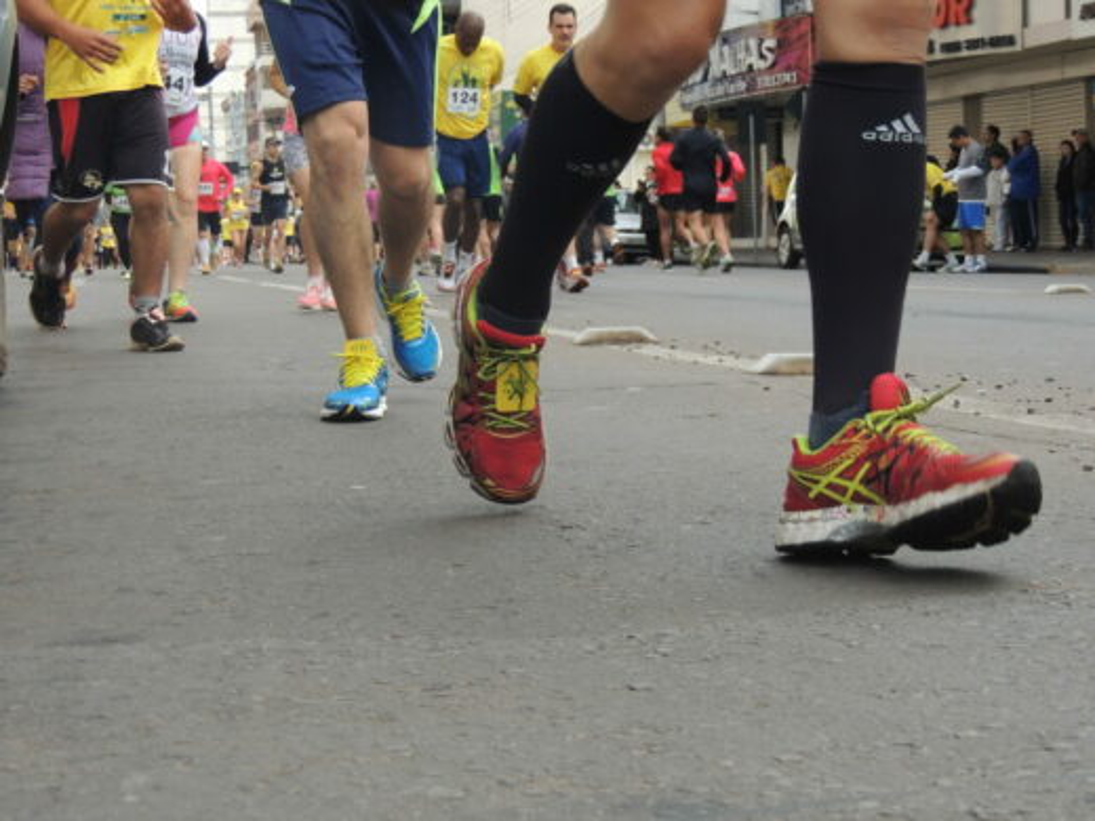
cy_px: 410
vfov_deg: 21.0
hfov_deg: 27.8
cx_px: 548
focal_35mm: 70
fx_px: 2214
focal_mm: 12.4
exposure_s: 1/320
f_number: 3.9
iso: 400
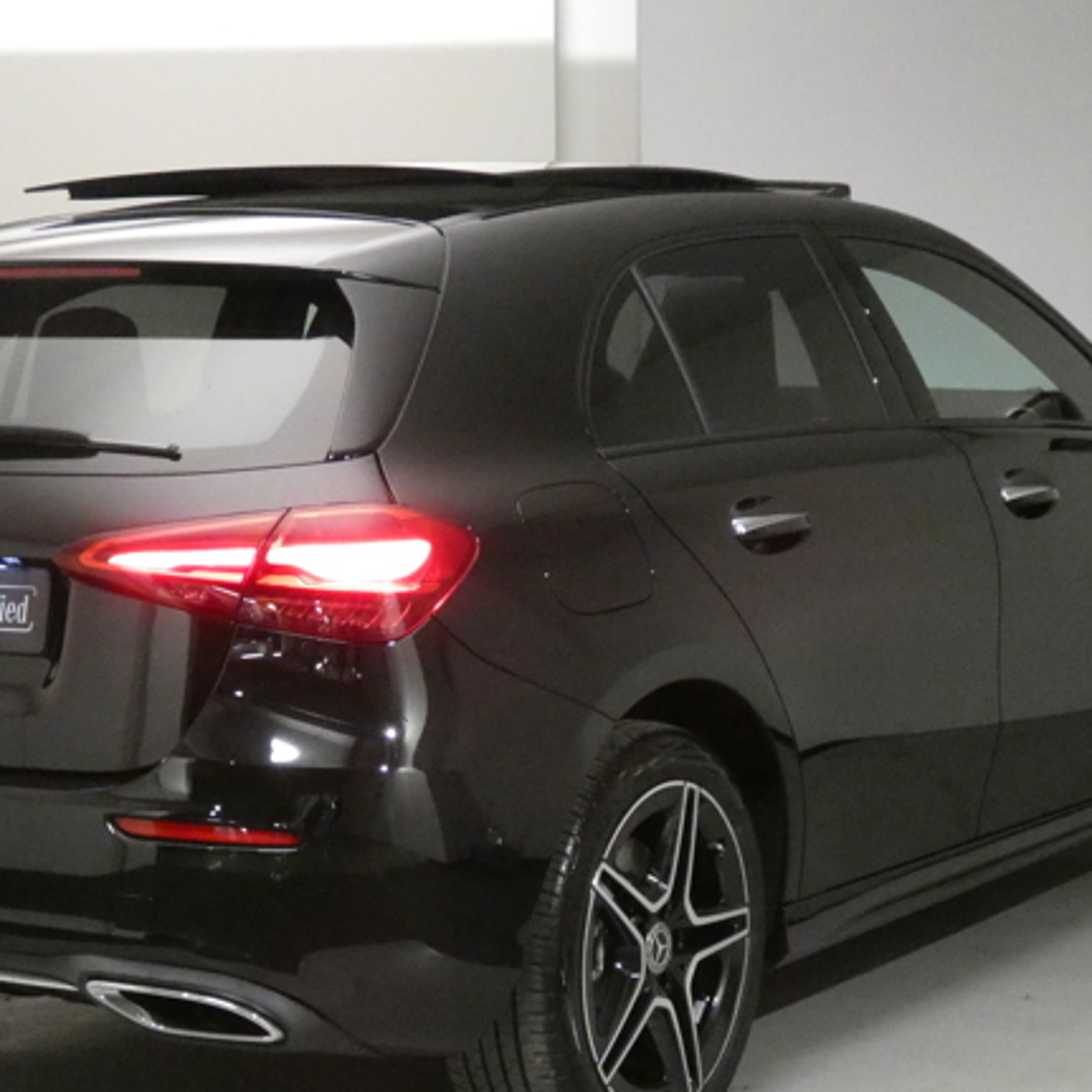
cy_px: 687
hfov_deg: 21.1
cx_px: 461
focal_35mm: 82
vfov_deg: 21.1
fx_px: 2927
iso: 1600
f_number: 3.9
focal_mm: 9
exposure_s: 1/50
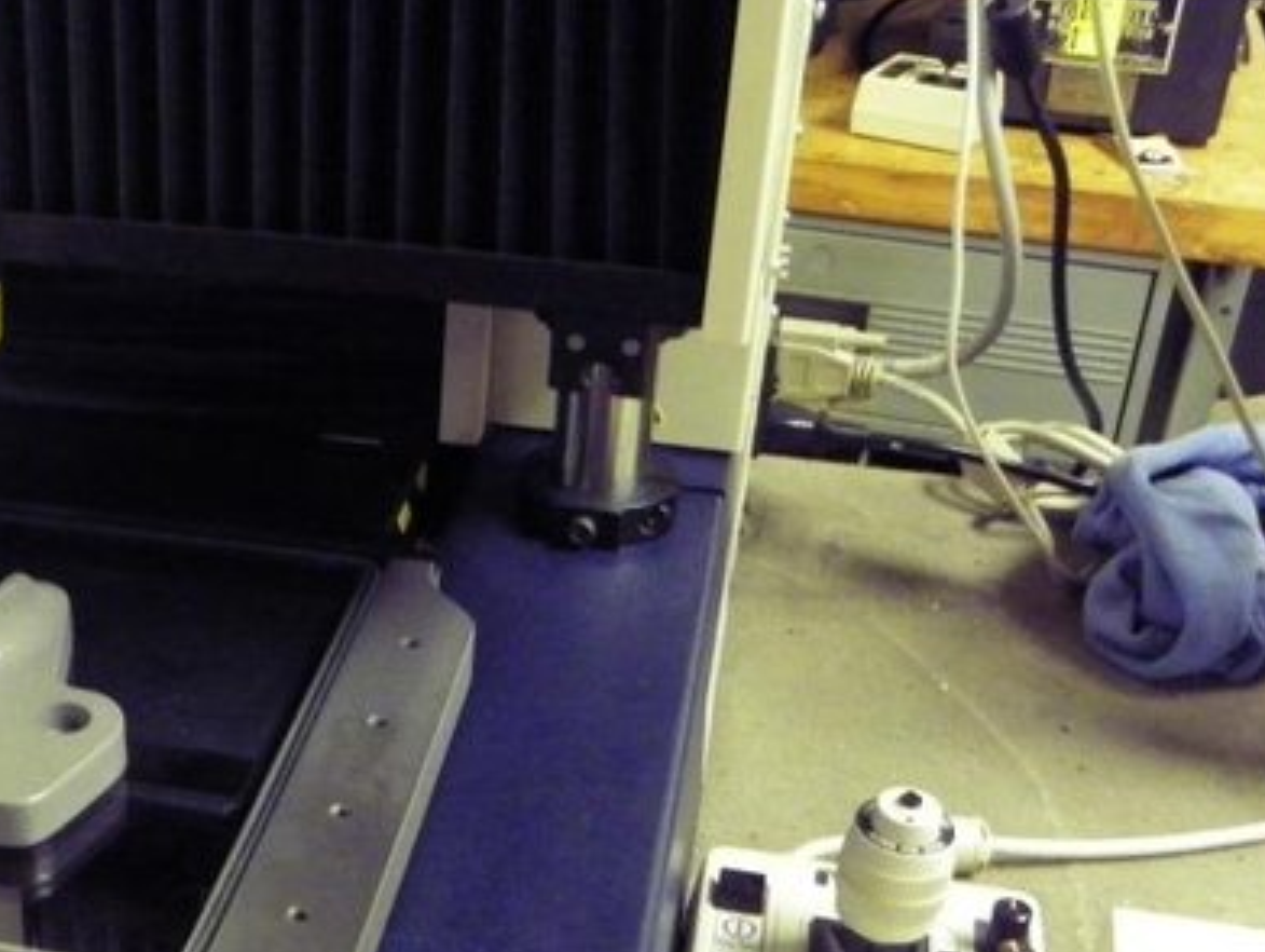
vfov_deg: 27.0
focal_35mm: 53
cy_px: 784
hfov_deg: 34.5
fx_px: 1939
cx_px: 168
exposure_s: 1/15
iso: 400
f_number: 2.8
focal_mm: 4.6
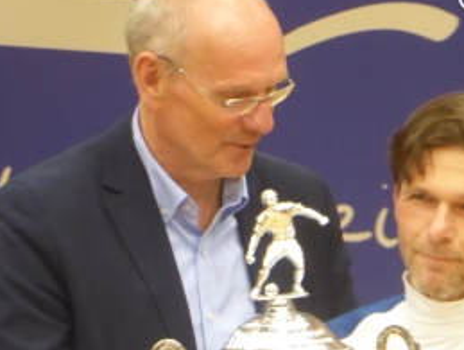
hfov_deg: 1.6
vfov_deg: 1.2
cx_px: 331
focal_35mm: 1250
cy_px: 282
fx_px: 16779
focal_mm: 129
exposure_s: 1/25
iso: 1000
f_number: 6.4
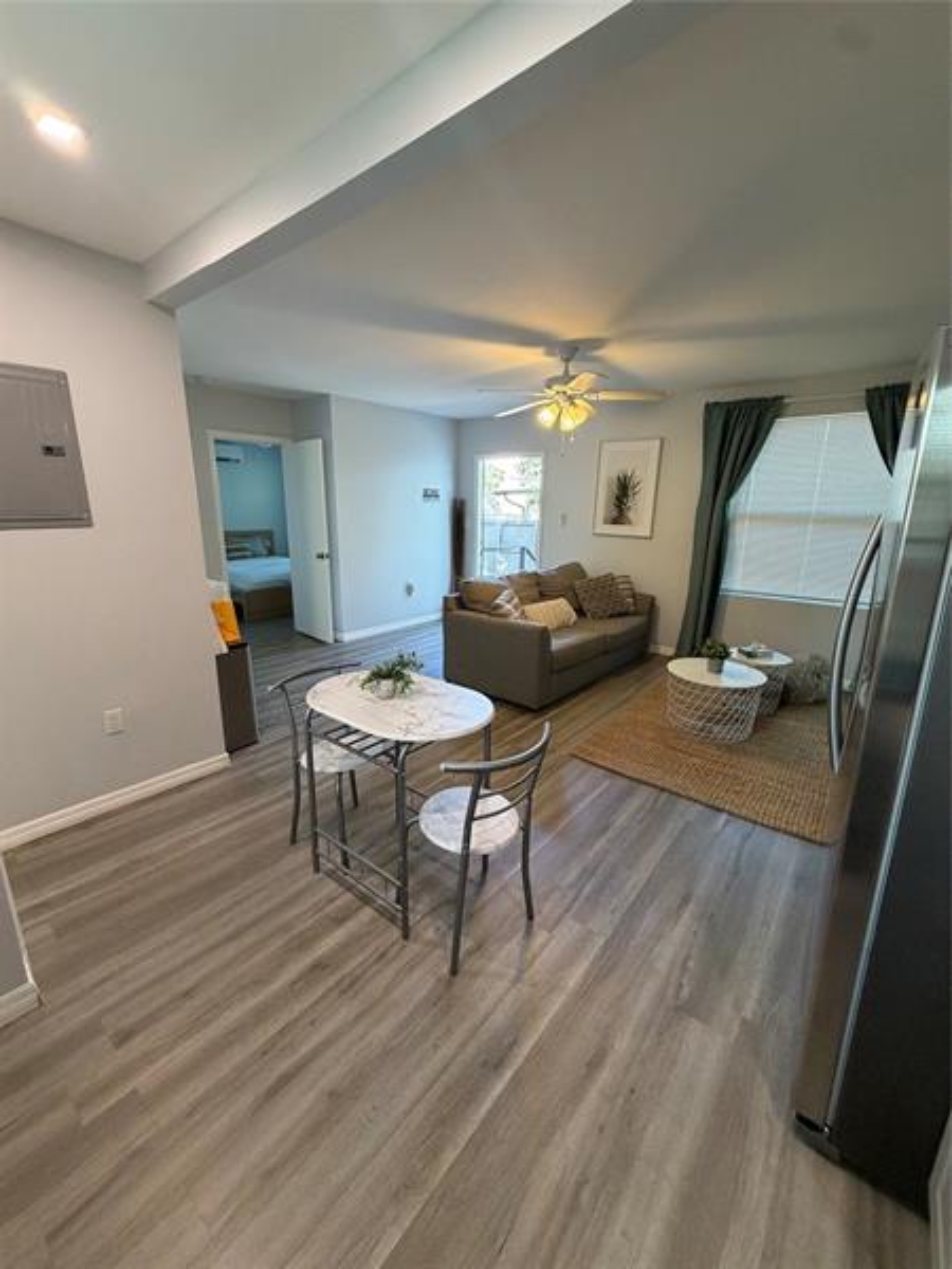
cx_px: 476
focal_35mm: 14
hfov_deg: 85.7
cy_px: 634
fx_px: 513
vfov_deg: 102.1
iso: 200
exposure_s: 1/60
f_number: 2.2
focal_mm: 2.22
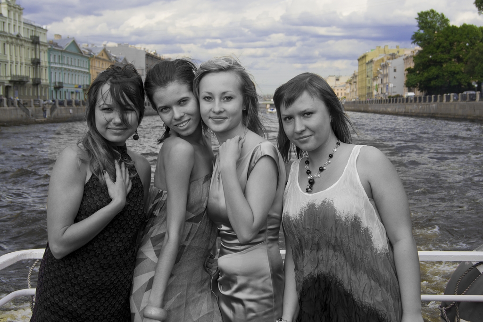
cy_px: 161
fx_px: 704
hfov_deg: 37.8
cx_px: 242
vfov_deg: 25.8
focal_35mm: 52
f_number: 7.1
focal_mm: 35
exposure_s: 1/400
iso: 200
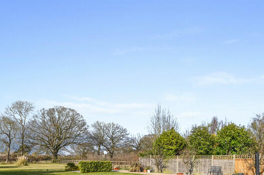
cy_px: 159
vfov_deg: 43.5
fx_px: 198
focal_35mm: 27
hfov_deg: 67.1
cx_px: 152
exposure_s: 1/40
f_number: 11
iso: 400
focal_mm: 14
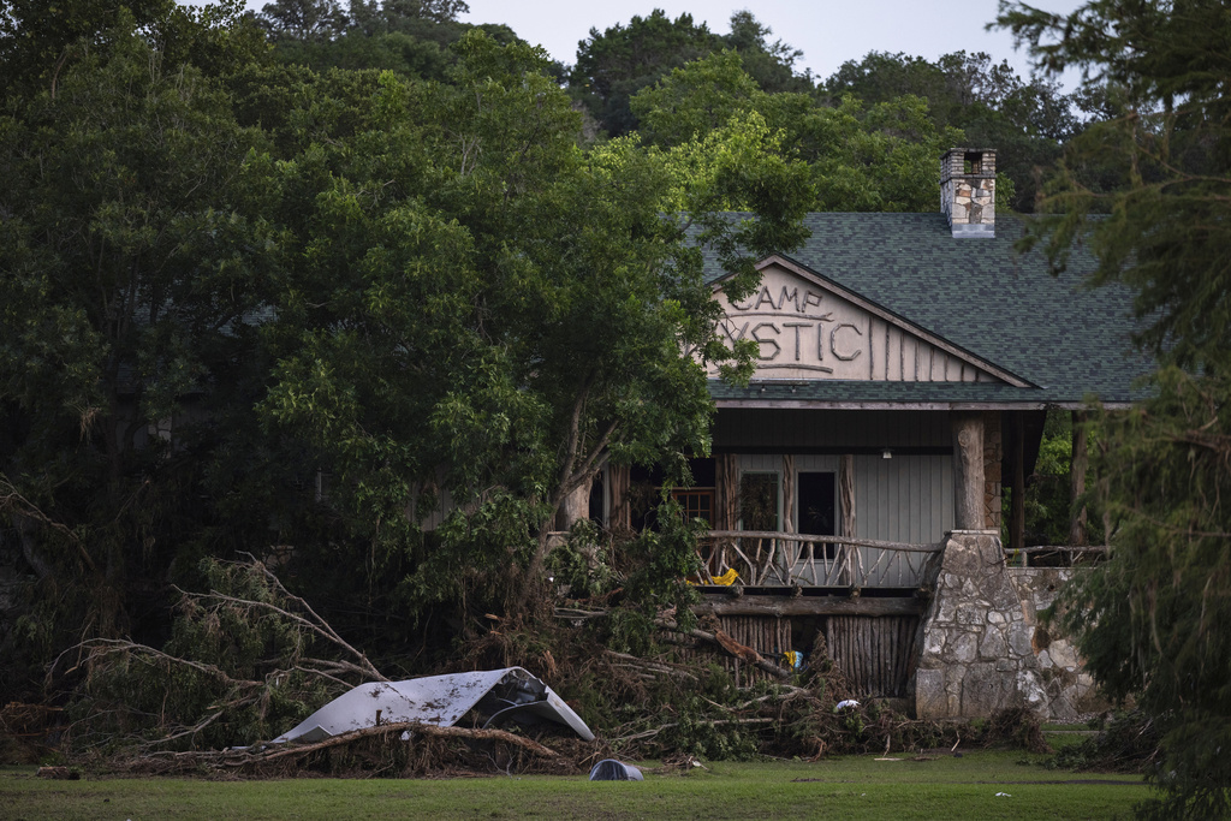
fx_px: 6839
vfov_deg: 6.9
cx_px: 616
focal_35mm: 200
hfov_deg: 10.3
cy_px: 410
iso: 800
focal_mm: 200
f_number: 2.8
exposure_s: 1/250
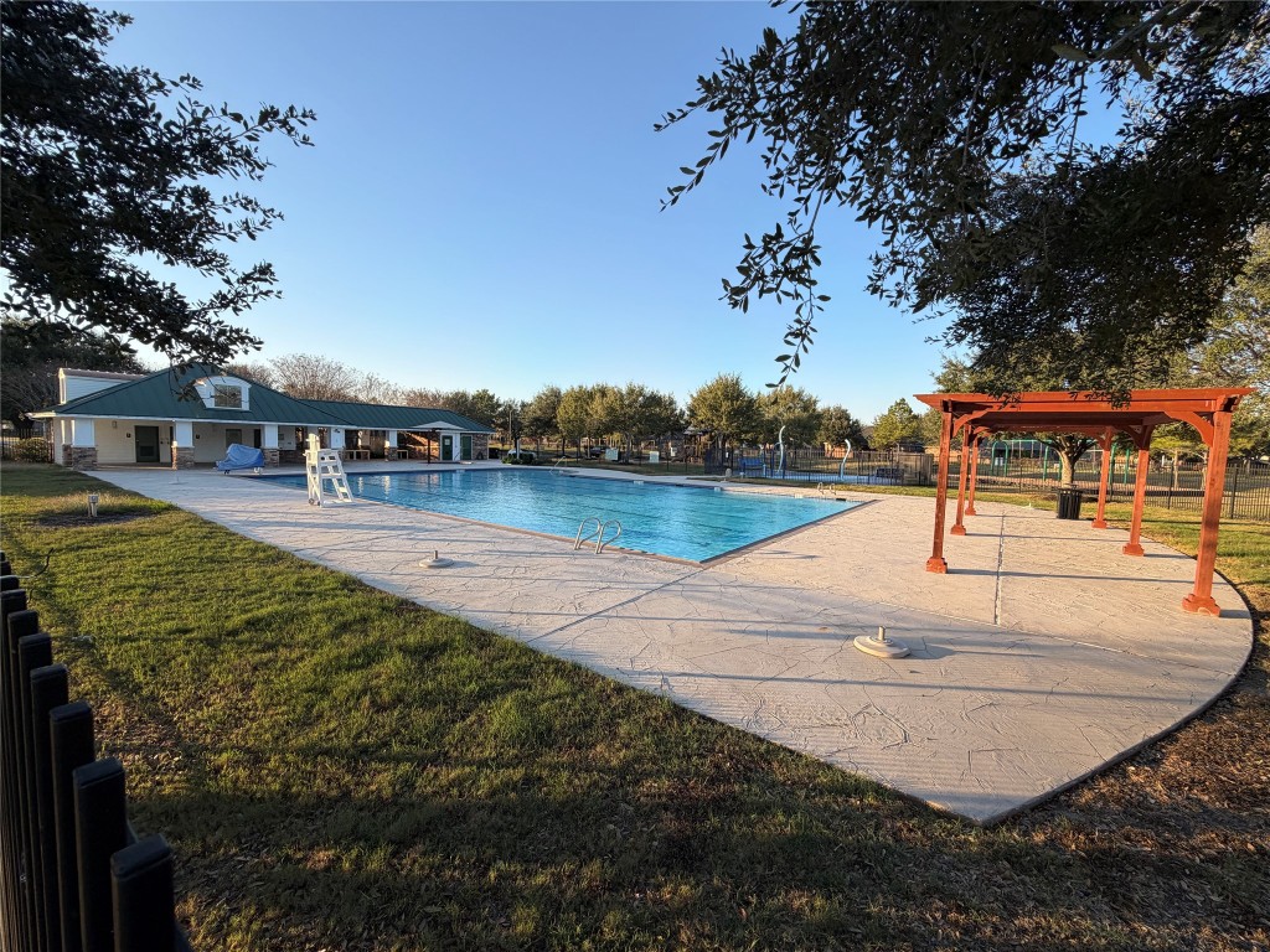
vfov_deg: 85.7
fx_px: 514
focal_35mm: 14
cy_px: 476
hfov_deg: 102.1
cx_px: 635
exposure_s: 1/518
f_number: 2.2
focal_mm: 2.22
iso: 40
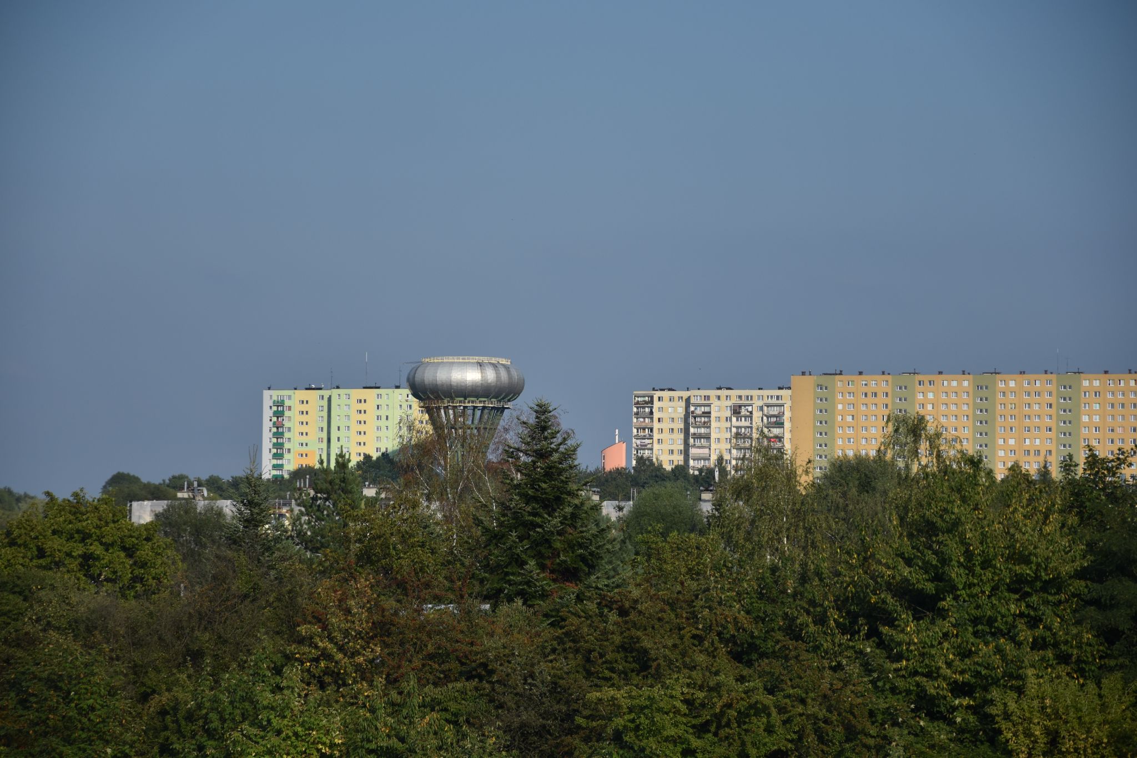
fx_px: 4974
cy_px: 379
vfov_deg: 8.7
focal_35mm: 158
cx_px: 568
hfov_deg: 13.0
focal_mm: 105
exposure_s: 1/1000
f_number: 5.6
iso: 100
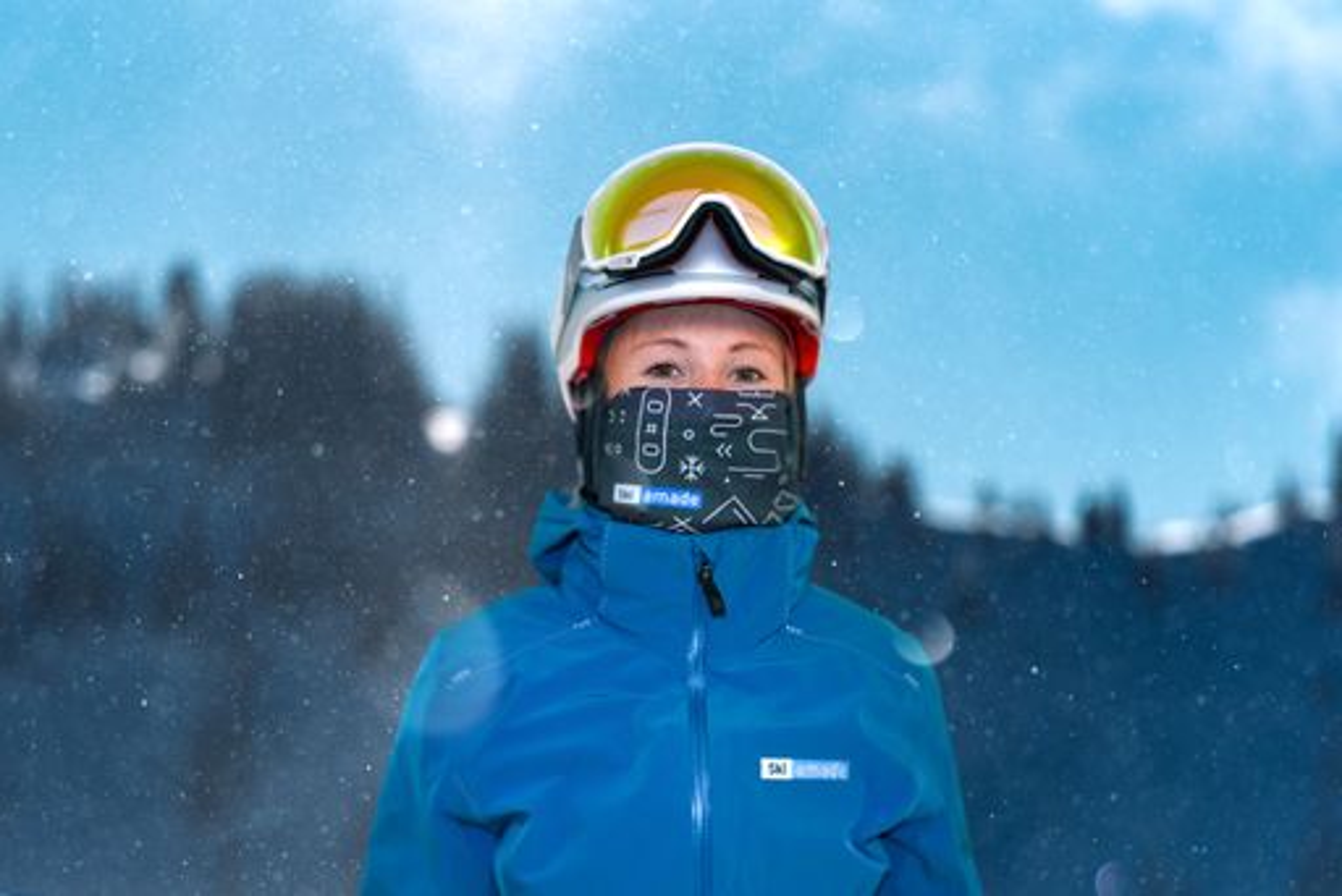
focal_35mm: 200
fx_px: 7459
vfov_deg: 6.9
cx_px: 671
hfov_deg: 10.3
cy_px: 448
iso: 100
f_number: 2.8
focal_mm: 200
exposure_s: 1/4000
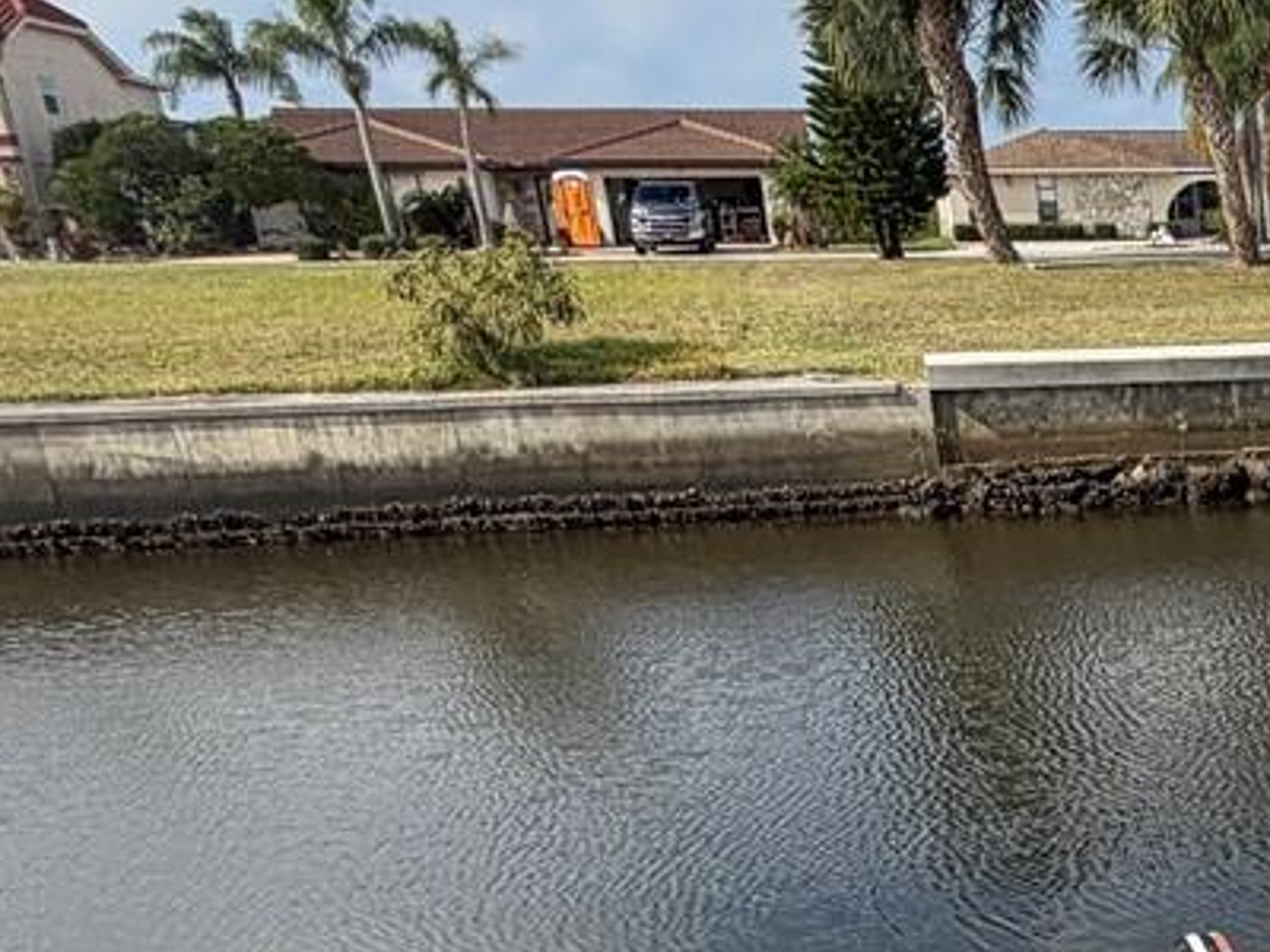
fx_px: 2055
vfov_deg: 24.4
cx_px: 1619
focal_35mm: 56
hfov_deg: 28.6
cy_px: 1038
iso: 20
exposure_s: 1/864
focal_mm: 2.22
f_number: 2.2
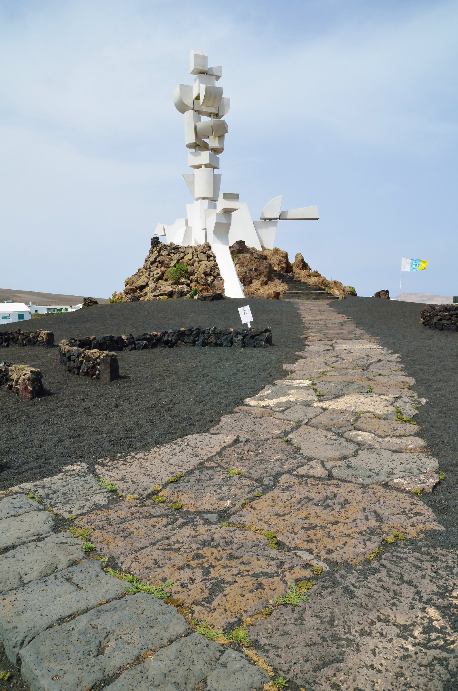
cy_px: 346
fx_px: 489
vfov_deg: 70.6
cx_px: 229
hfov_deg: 50.2
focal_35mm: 26
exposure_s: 1/250
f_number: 14
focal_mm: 17
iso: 320
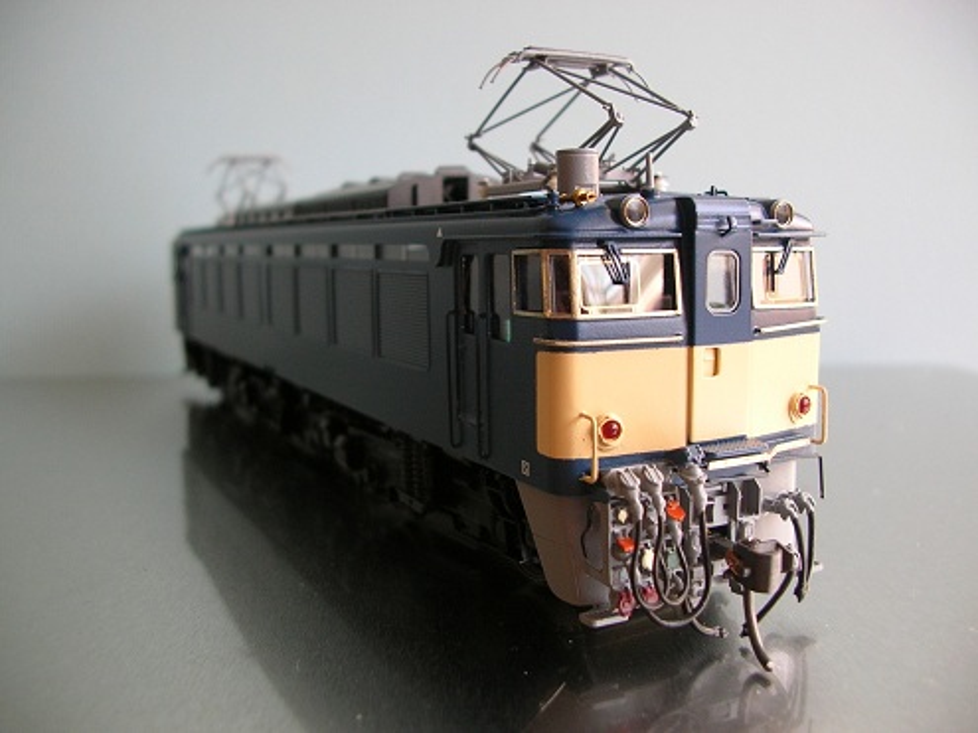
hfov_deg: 52.6
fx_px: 989
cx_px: 489
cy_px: 366
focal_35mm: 35
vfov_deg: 40.7
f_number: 2.8
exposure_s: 1/25.4
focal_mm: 5.8
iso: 50
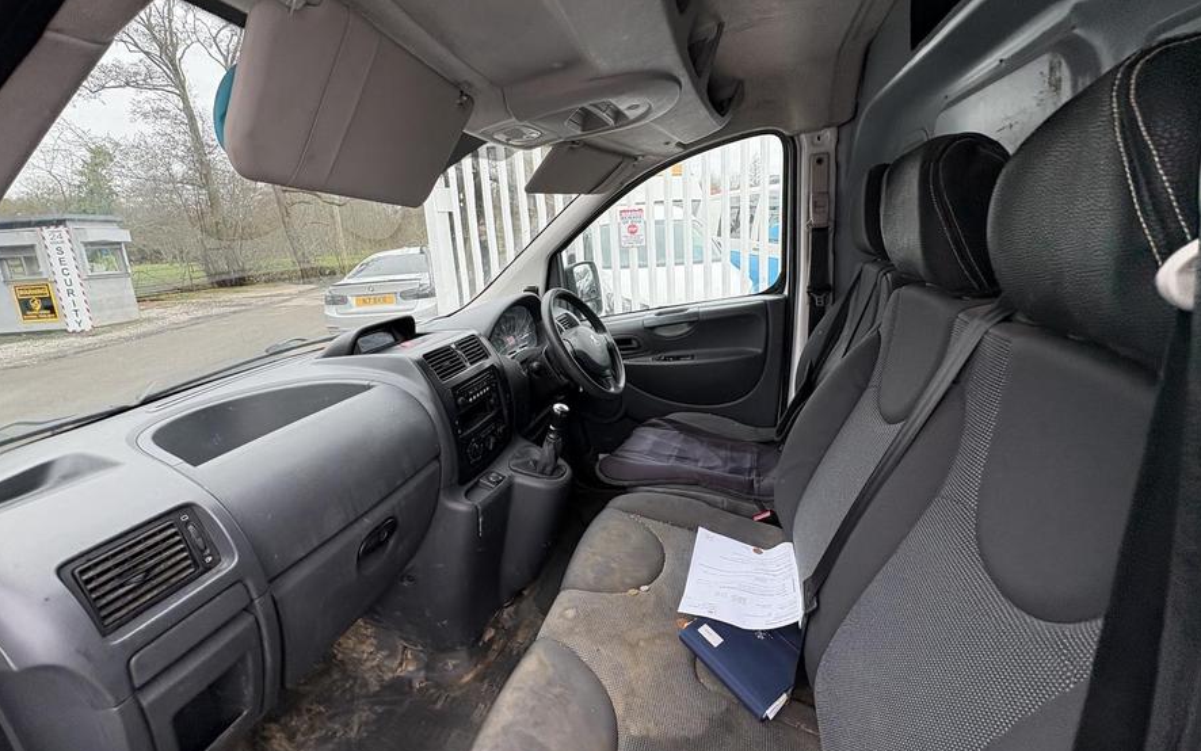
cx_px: 600
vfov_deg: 74.6
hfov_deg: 101.5
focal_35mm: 15
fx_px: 491
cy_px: 336
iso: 64
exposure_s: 1/129
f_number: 2.2
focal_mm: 2.22
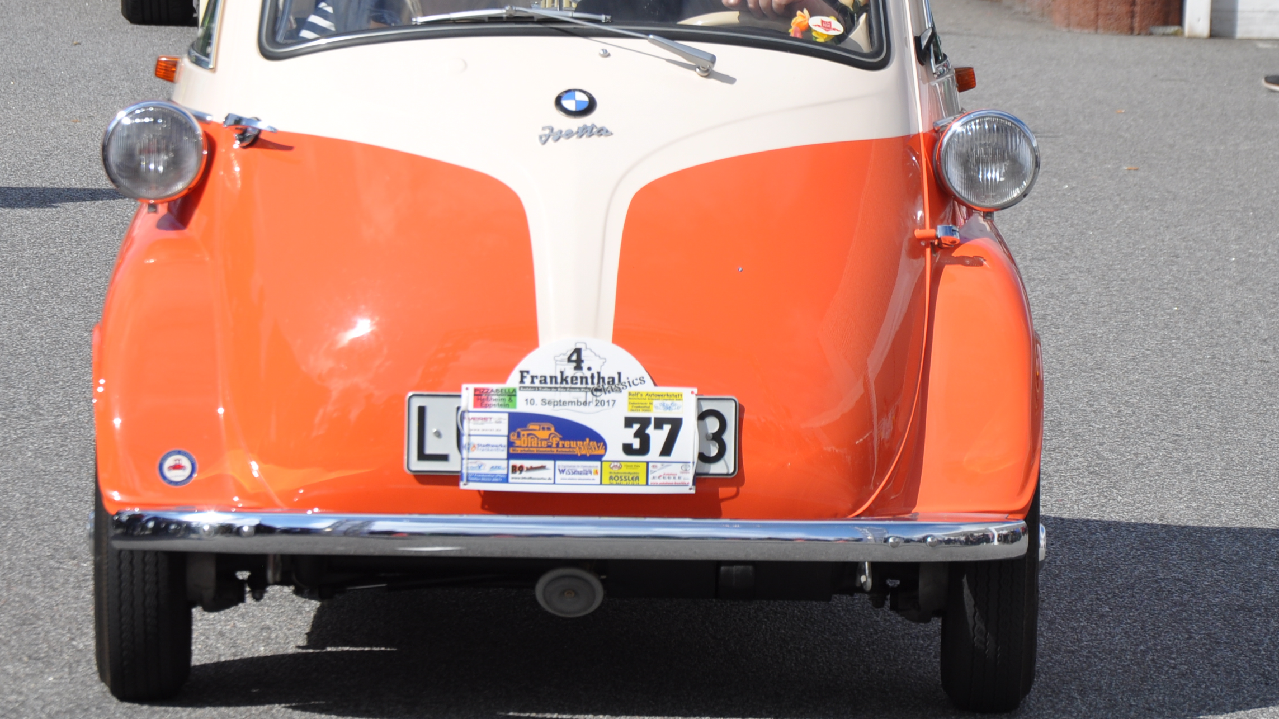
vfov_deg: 5.2
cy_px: 237
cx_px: 696
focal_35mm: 232
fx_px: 7858
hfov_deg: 9.3
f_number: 8
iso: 200
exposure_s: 1/500
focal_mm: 105
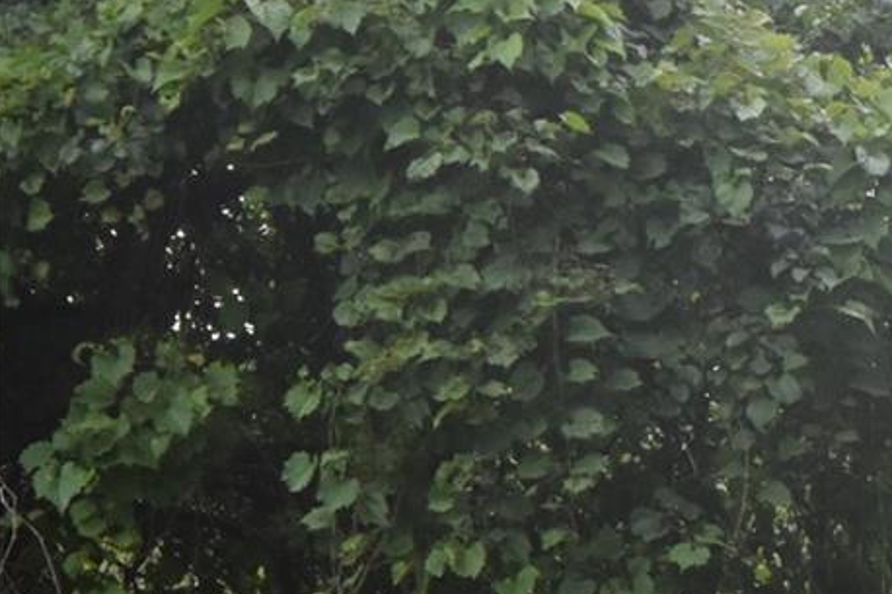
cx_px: 1987
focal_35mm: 369
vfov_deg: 3.7
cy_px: 1218
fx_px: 9145
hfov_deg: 5.4
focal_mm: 55
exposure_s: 1/200
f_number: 16
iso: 800
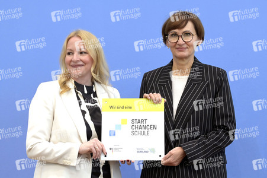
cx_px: 134
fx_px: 682
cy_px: 89
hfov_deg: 22.2
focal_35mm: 92
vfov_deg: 14.8
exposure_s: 1/640
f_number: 5
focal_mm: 92
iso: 4000
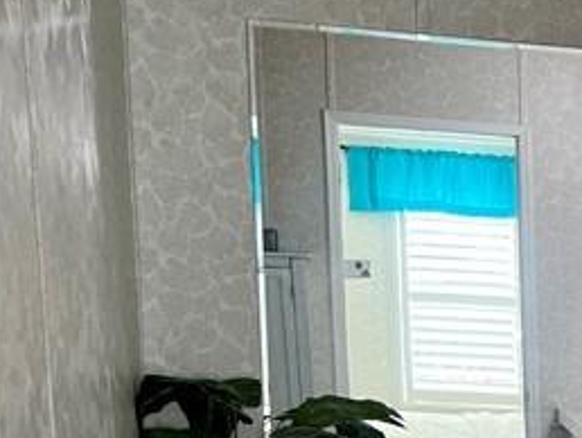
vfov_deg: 13.7
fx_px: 1733
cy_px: 601
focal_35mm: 103
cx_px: 1090
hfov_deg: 15.8
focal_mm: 5.7
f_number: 1.5
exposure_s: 1/120
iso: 80
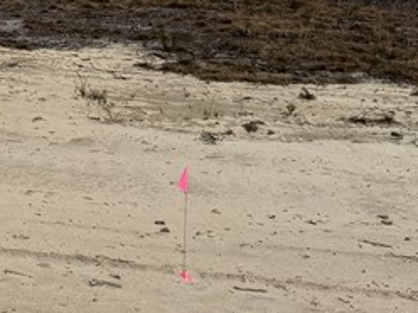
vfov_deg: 14.3
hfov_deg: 18.0
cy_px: -89
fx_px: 1195
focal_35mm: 99
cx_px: -182
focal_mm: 6.76
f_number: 1.78
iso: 80
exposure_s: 1/9091
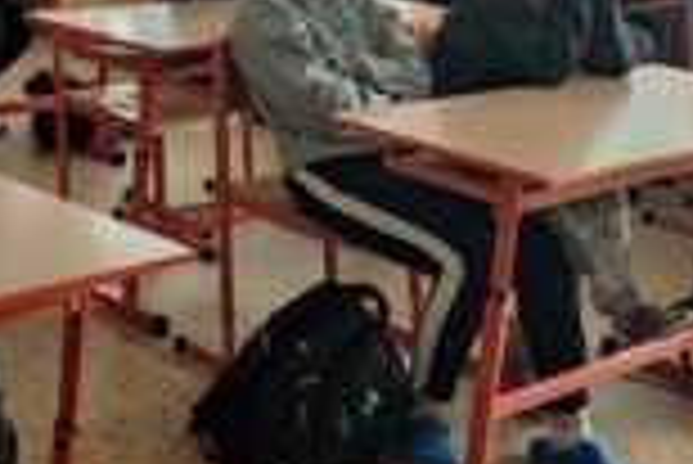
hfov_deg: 23.4
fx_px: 1580
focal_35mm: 82
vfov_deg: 16.3
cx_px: -45
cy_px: -16
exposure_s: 1/33
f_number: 1.79
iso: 324
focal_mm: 4.74
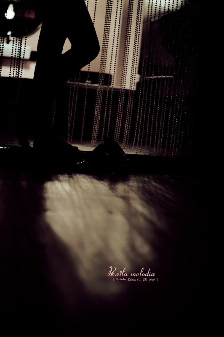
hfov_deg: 26.9
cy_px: 168
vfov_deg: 39.6
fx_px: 467
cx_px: 112
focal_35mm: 50
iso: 1000
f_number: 1.4
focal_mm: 50
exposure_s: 1/40
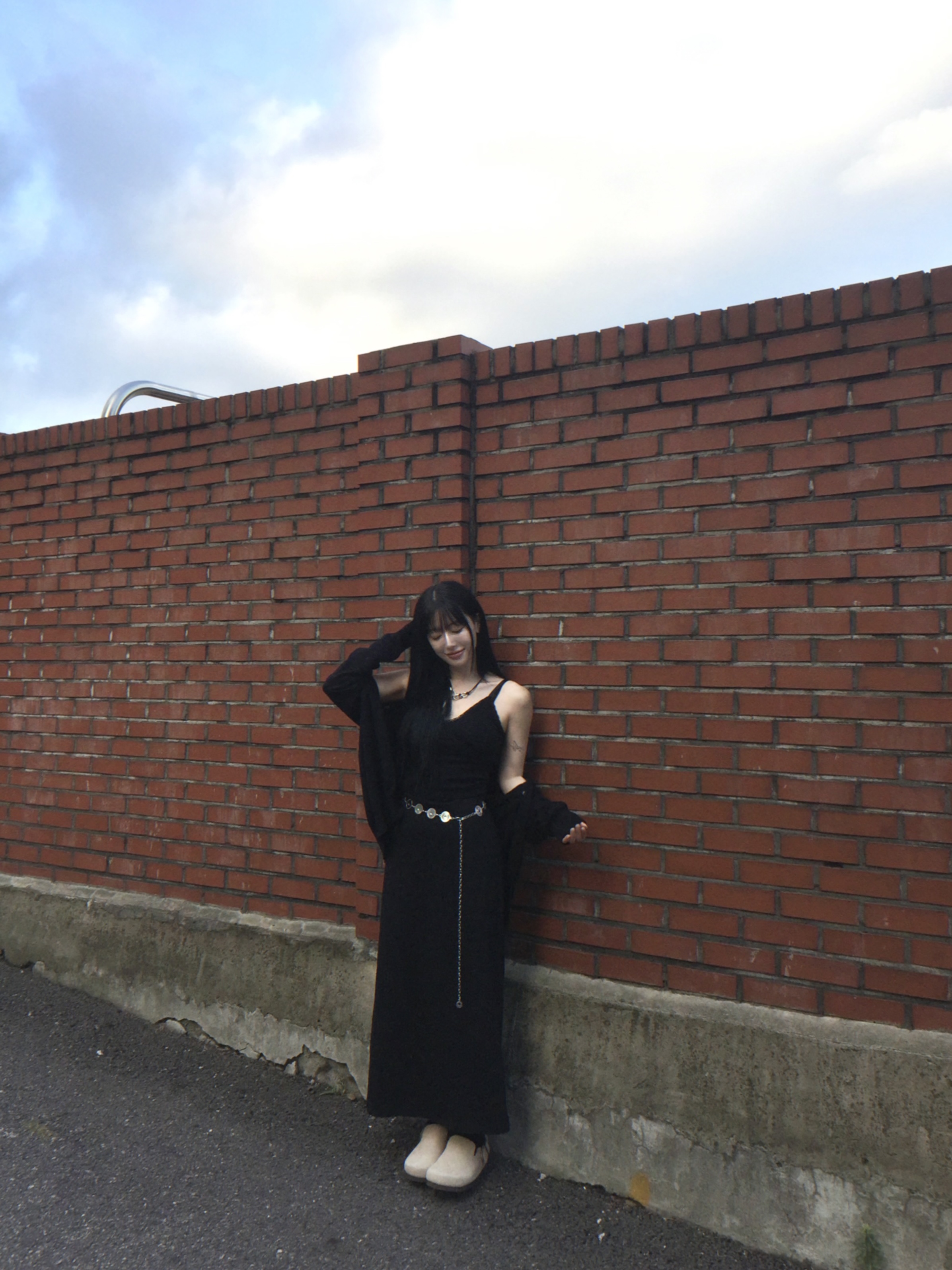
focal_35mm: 29
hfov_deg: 48.2
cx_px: 476
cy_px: 635
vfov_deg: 61.7
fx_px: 1064
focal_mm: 4.15
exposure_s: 1/338
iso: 32
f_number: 2.2
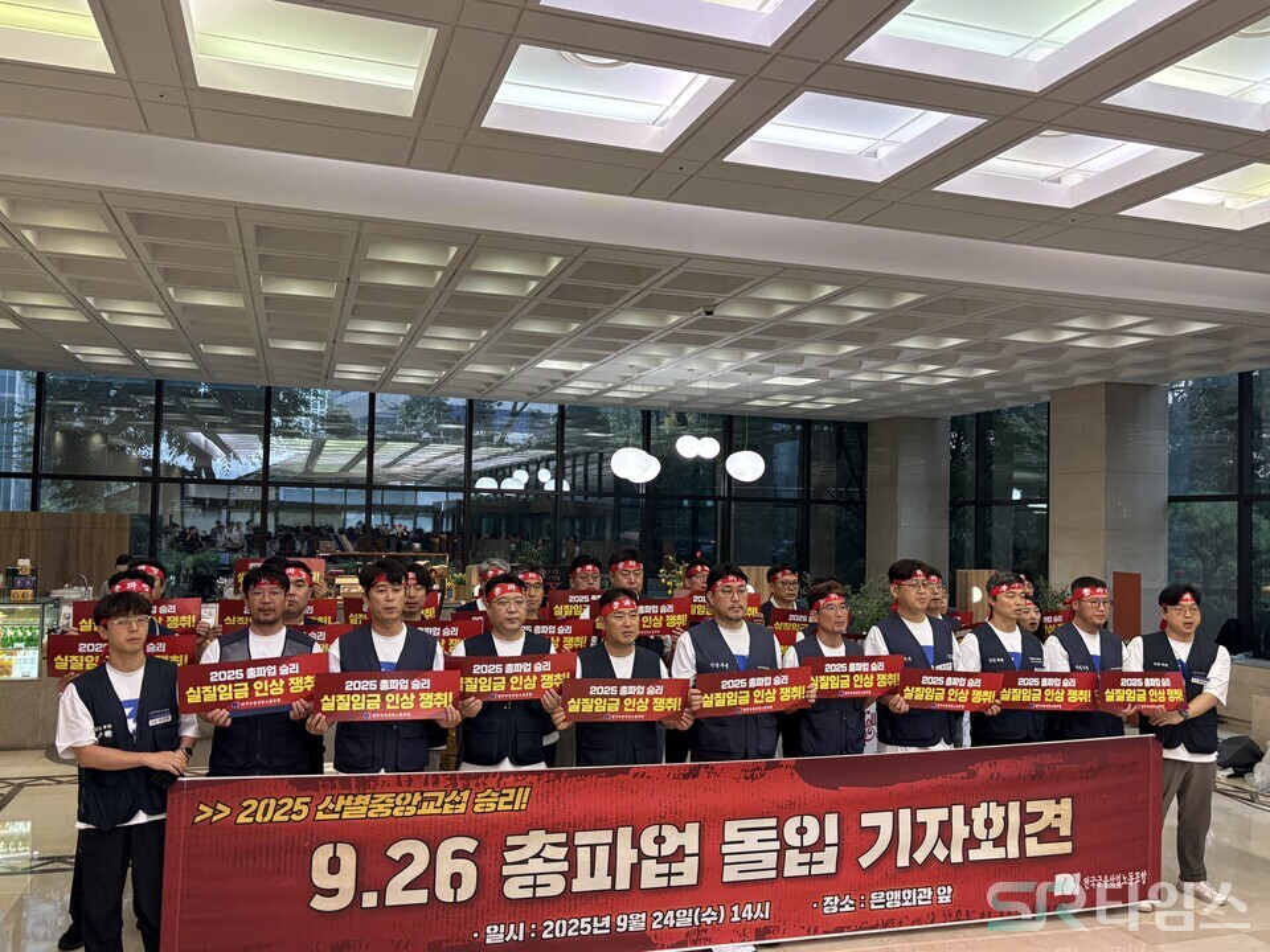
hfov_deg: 67.3
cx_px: 635
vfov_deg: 53.1
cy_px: 476
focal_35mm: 26
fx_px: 954
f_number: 1.6
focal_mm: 5.96
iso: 250
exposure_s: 1/120
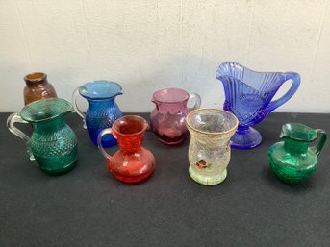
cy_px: 124
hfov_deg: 58.4
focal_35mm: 31
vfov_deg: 45.4
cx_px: 165
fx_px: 295
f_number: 2.4
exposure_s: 1/60
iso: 160
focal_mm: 3.3
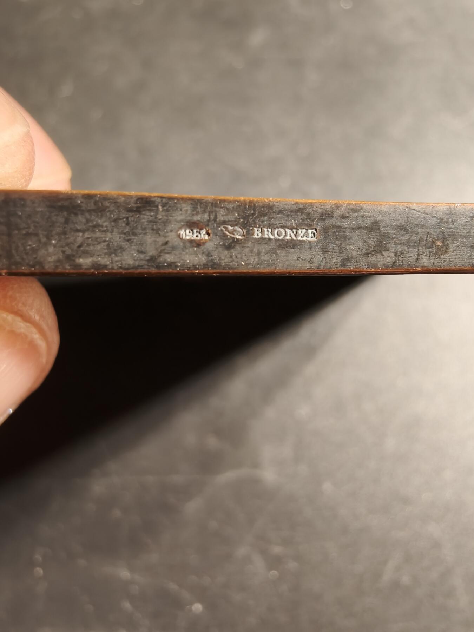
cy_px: 316
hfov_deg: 58.9
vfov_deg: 73.9
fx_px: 420
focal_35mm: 23
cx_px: 237
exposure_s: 1/50
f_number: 2
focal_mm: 2.32
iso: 250
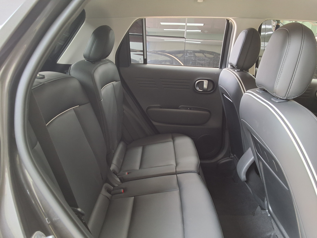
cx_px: 158
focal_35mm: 28
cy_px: 119
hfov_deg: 63.4
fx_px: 256
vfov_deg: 49.7
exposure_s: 1/40
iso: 100
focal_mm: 2.91
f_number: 1.9
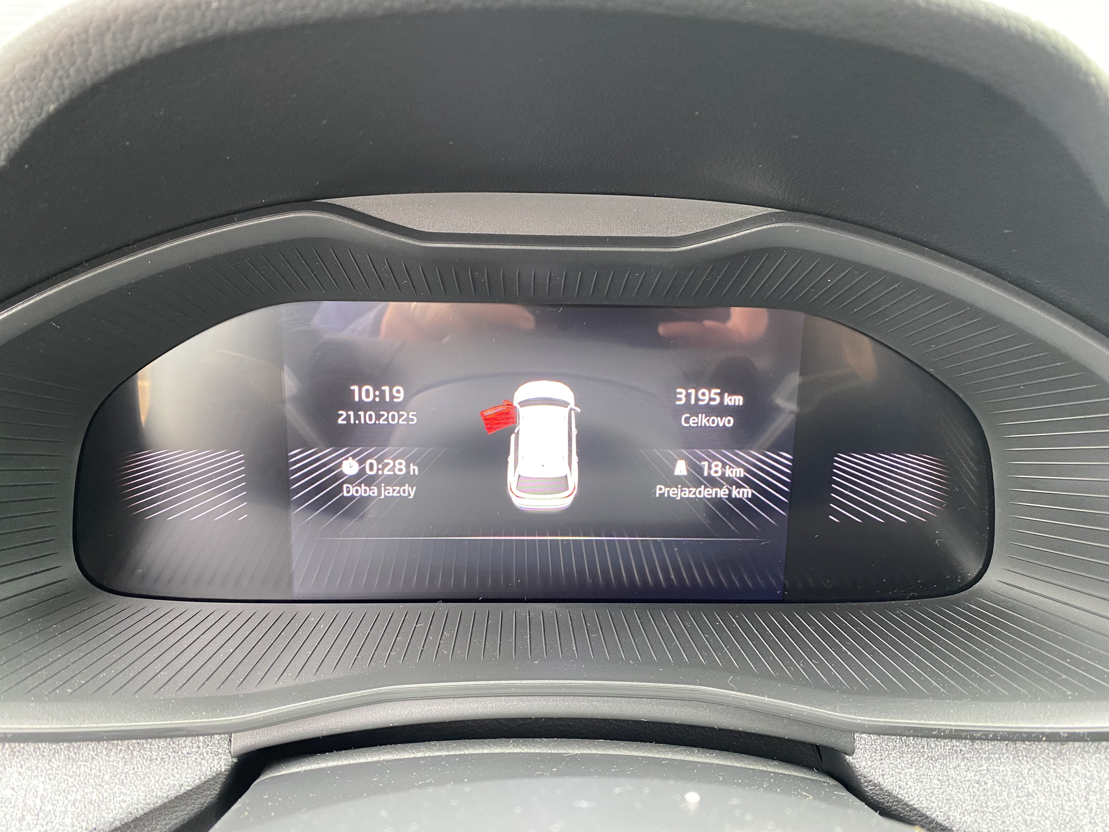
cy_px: 416
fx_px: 833
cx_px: 554
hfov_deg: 67.3
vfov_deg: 53.1
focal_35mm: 26
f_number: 1.8
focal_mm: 4.25
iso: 400
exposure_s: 1/60
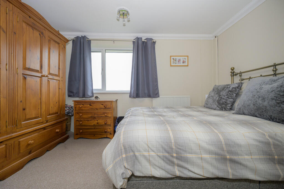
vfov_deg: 81.2
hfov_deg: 104.2
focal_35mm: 14
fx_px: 110
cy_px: 94
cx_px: 142
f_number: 7.1
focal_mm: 14
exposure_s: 1/125
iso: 800
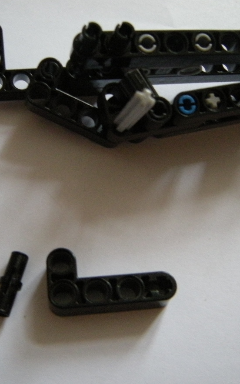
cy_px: 196
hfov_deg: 29.9
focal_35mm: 43
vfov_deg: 46.2
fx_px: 450
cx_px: 112
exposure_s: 1/41.6
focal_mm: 4.7
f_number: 2.8
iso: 400
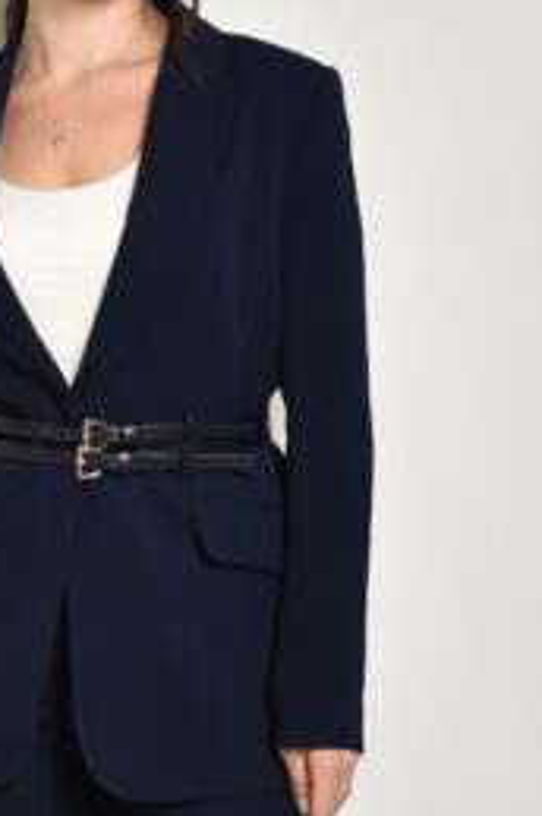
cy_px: 706
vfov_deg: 11.2
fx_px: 4138
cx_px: 120
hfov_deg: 7.5
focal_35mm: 183
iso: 160
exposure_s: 1/200
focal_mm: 35
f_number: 4
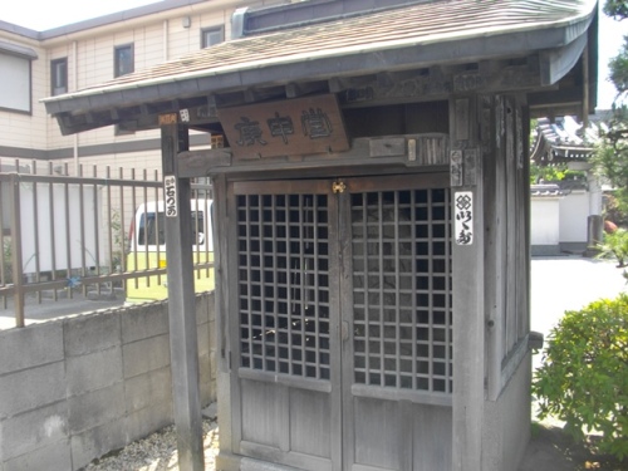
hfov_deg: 56.8
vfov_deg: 44.2
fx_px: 581
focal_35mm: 32
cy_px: 236
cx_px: 314
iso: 100
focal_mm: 5.7
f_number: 2.9
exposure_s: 1/200
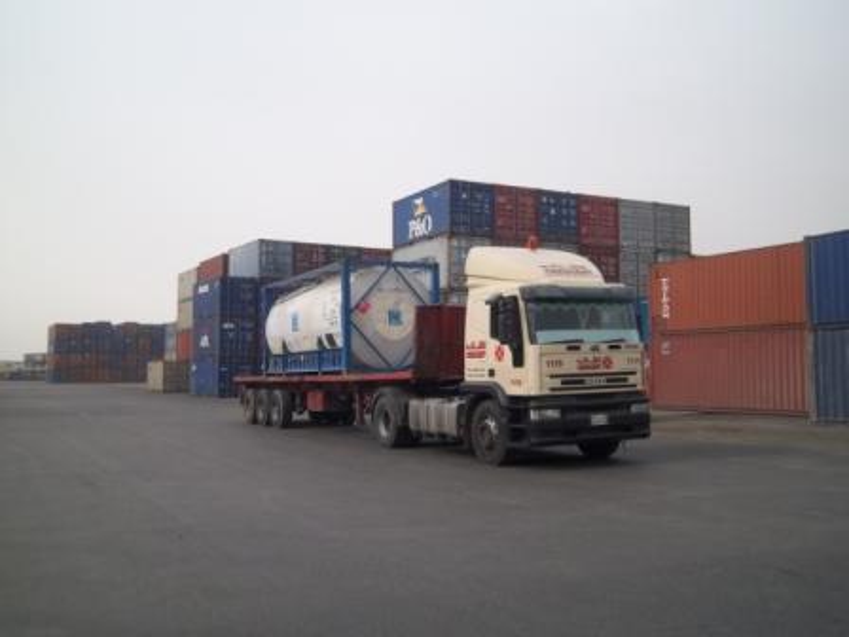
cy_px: 318
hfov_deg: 52.6
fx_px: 858
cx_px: 424
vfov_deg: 40.7
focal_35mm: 35
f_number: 8.67
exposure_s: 1/125
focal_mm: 6.17
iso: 64
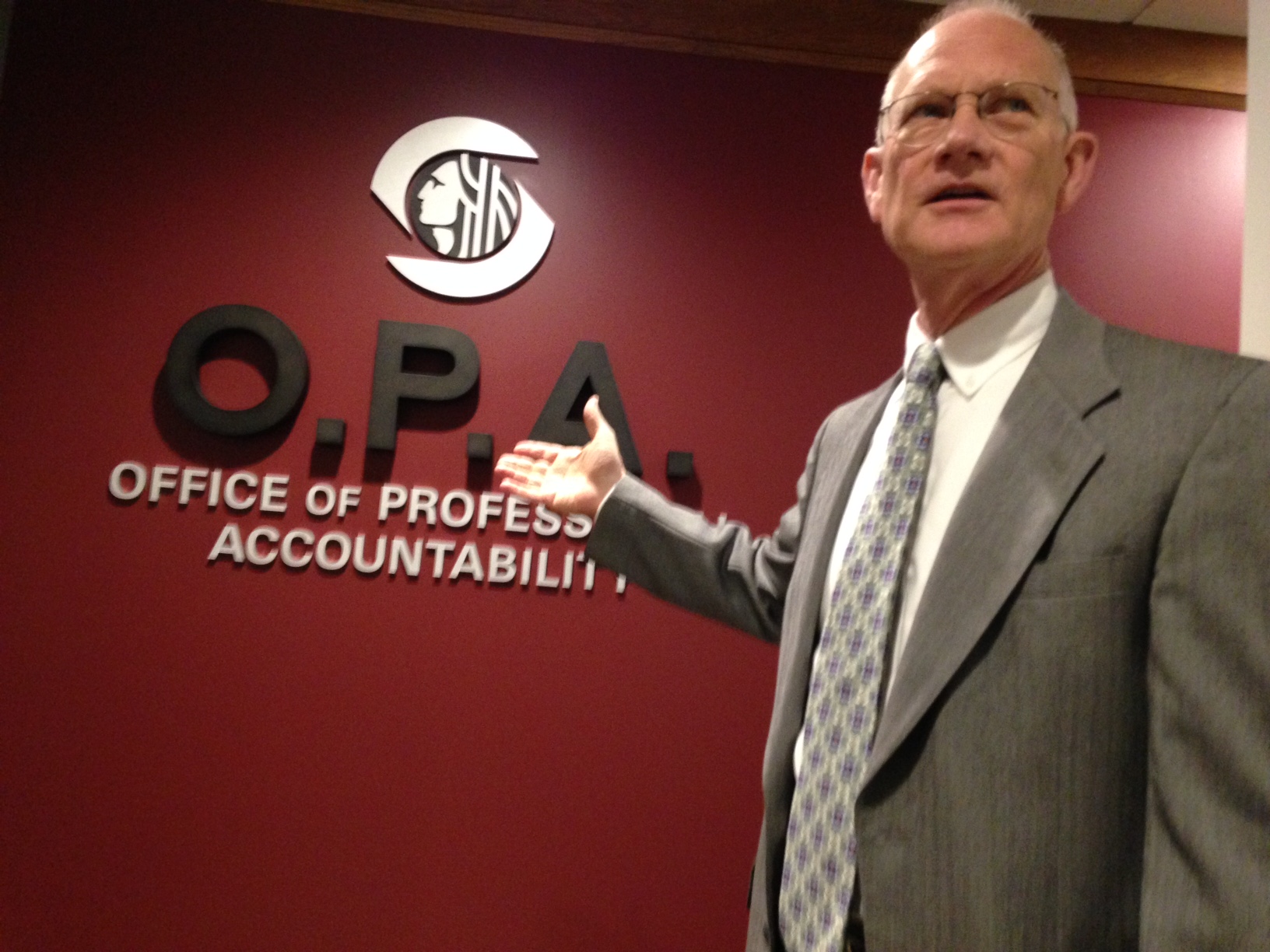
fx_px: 1211
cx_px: 635
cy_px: 476
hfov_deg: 55.4
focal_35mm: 33
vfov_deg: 42.9
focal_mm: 4.12
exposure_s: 1/17
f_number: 2.4
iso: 400
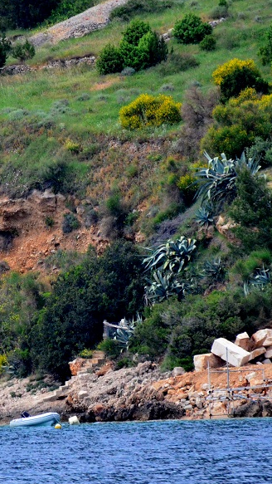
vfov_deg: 2.7
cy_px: 228
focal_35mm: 806
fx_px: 10333
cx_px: -40
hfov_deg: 1.5
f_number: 6.3
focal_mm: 300
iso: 3200
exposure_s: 1/5000
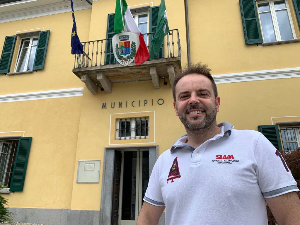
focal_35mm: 26
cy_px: 112
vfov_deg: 53.1
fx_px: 225
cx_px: 150
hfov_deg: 67.3
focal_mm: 4.25
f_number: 1.8
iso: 25
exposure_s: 1/808
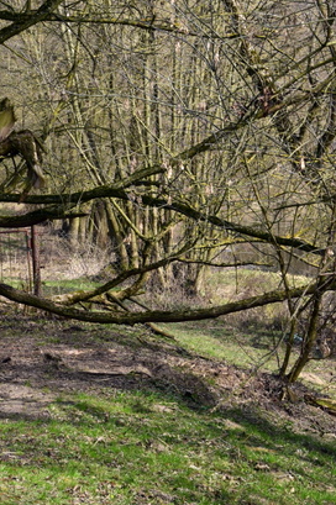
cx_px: -119
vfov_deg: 14.6
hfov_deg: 9.5
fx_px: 1977
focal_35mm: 141
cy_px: 226
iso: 400
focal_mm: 48
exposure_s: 1/125
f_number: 9
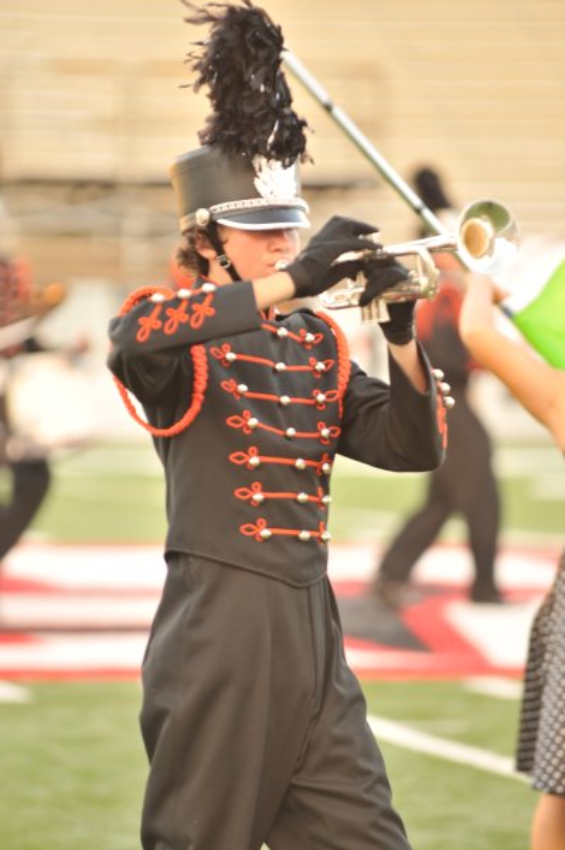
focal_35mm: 300
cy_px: 425
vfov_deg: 6.9
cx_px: 282
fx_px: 7074
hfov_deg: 4.6
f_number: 2.8
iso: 200
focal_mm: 200
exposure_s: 1/160
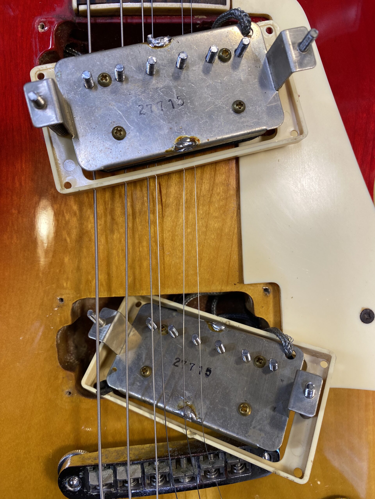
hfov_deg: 53.1
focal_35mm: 26
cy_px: 250
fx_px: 376
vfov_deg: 67.3
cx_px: 188
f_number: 1.8
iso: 64
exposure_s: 1/100
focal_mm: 4.25
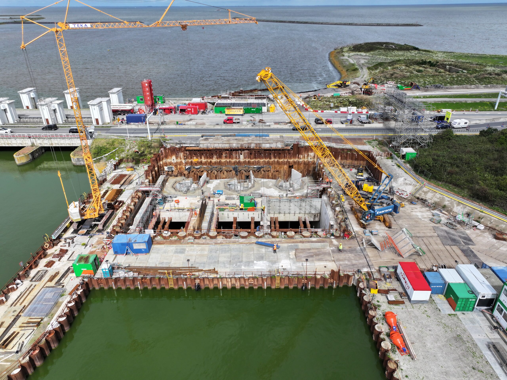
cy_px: 190
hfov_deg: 71.6
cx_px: 254
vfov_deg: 56.8
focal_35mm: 24
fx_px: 351
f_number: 2.8
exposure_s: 1/1600
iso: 100
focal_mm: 12.29
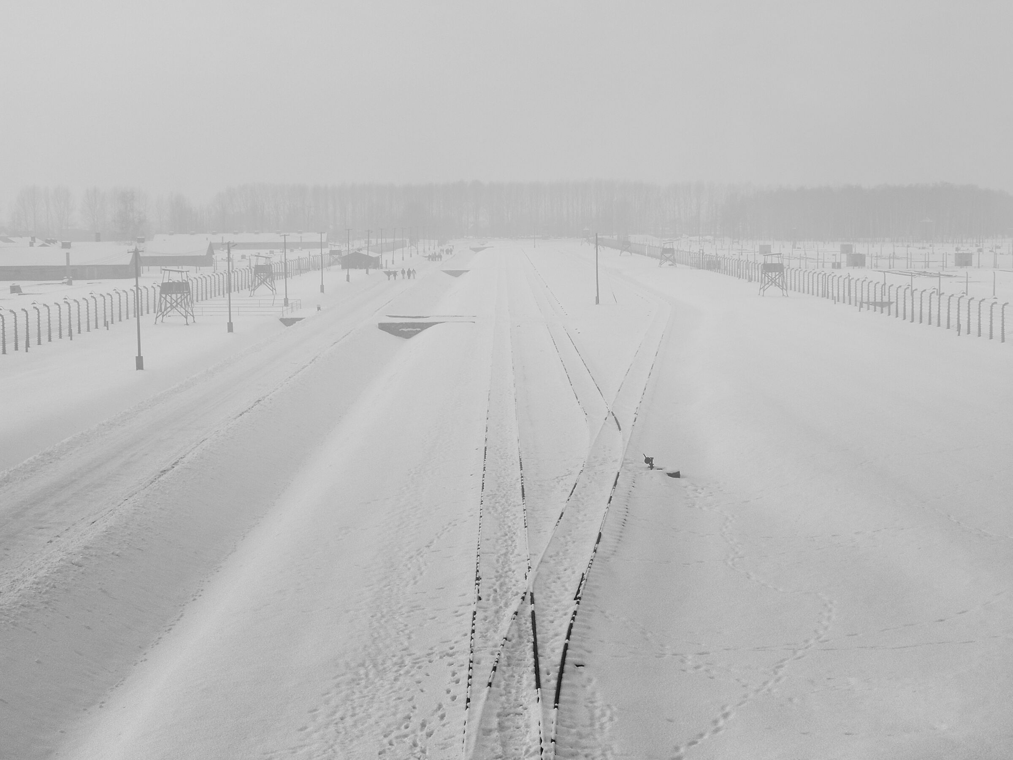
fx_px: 1697
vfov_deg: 25.2
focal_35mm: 58
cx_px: 506
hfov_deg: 33.2
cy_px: 380
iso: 80
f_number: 7
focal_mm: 13
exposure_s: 1/750
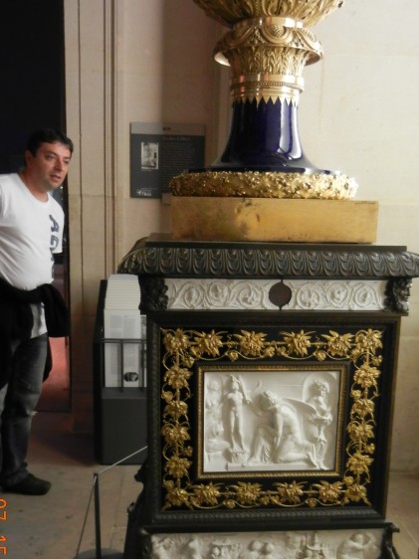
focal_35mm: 41
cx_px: 224
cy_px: 351
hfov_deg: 35.1
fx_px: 662
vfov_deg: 45.4
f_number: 3.5
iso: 200
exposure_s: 1/5.5
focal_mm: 5.4
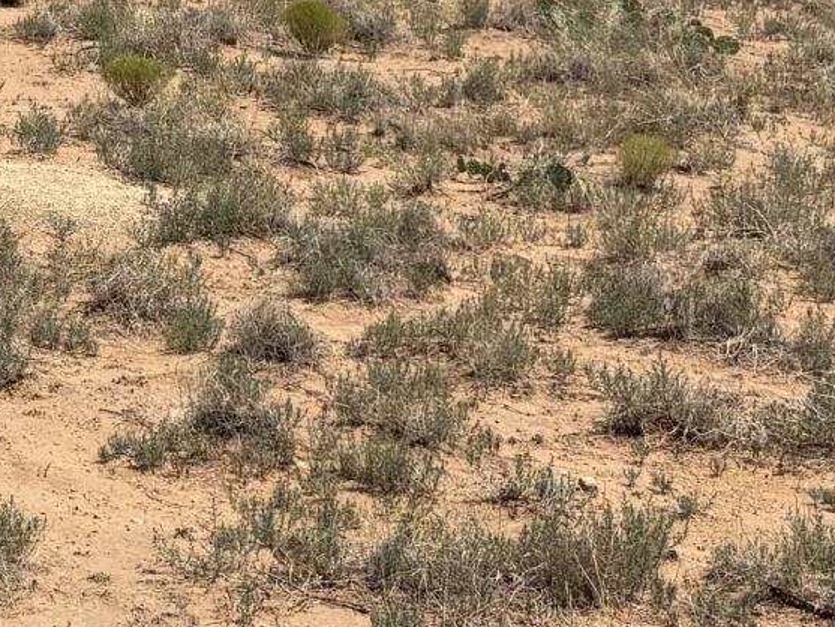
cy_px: -549
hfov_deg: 12.8
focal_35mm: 140
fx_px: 3378
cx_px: -651
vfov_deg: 10.0
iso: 50
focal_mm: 5.96
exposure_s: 1/5952
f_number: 1.6
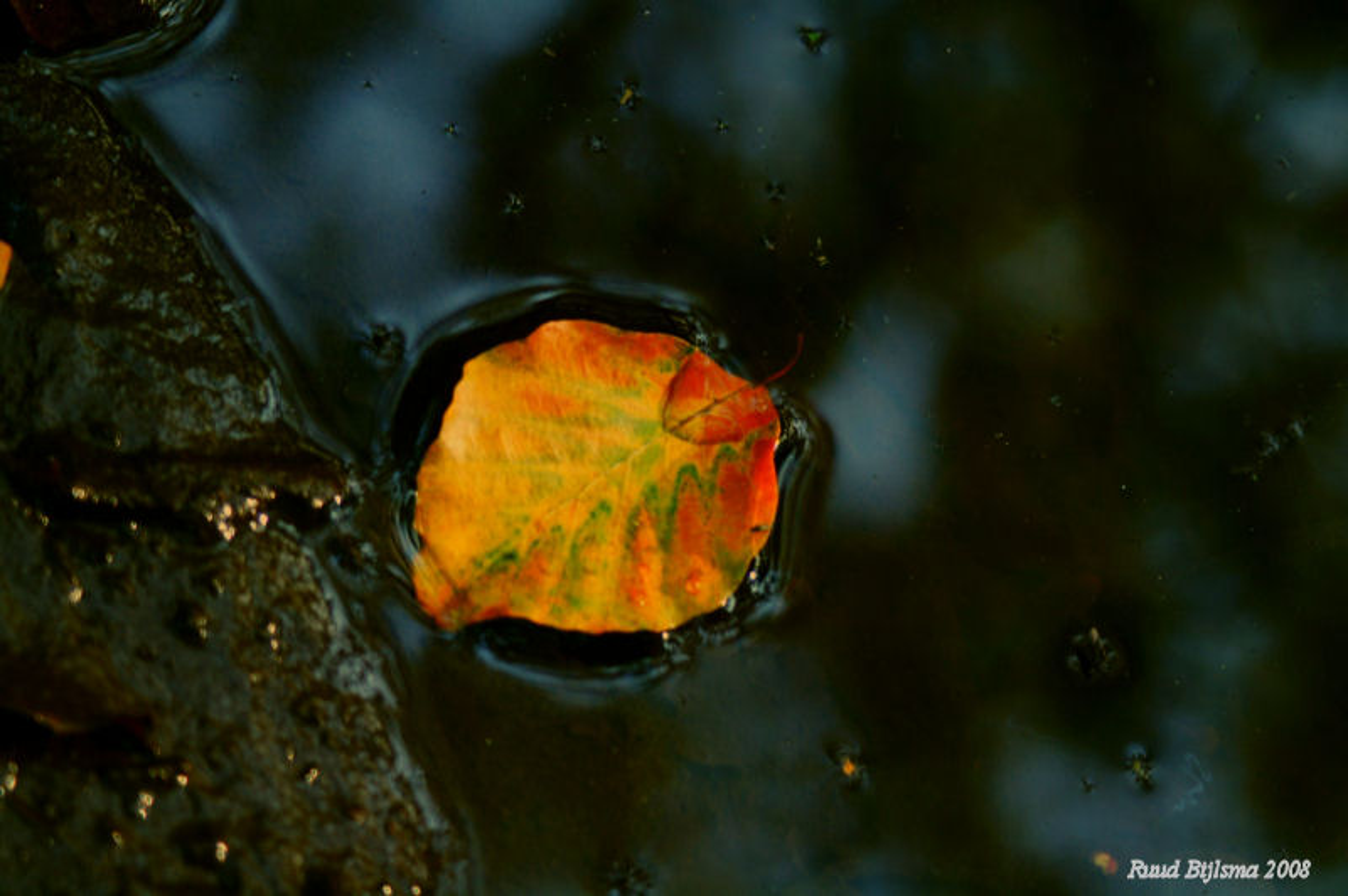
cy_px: 448
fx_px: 5612
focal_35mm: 150
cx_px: 674
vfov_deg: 9.1
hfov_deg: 13.7
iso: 400
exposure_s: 1/30
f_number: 5.6
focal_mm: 100
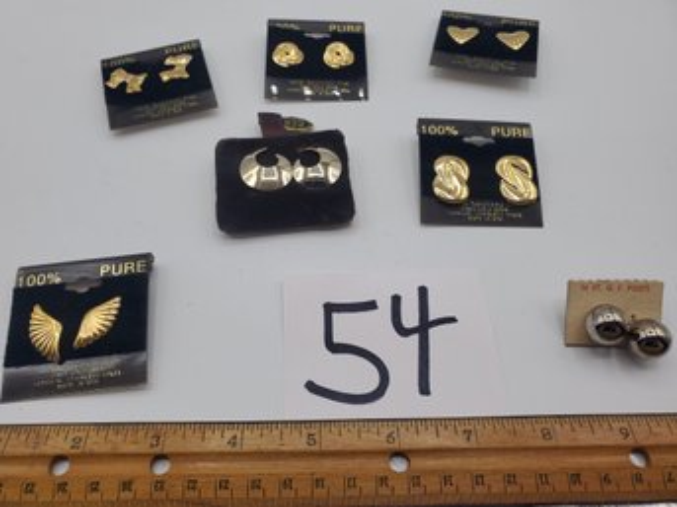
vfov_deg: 53.0
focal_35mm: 26
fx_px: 508
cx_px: 338
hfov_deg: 67.3
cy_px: 254
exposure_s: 1/623
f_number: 2.4
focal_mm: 4.3
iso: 50
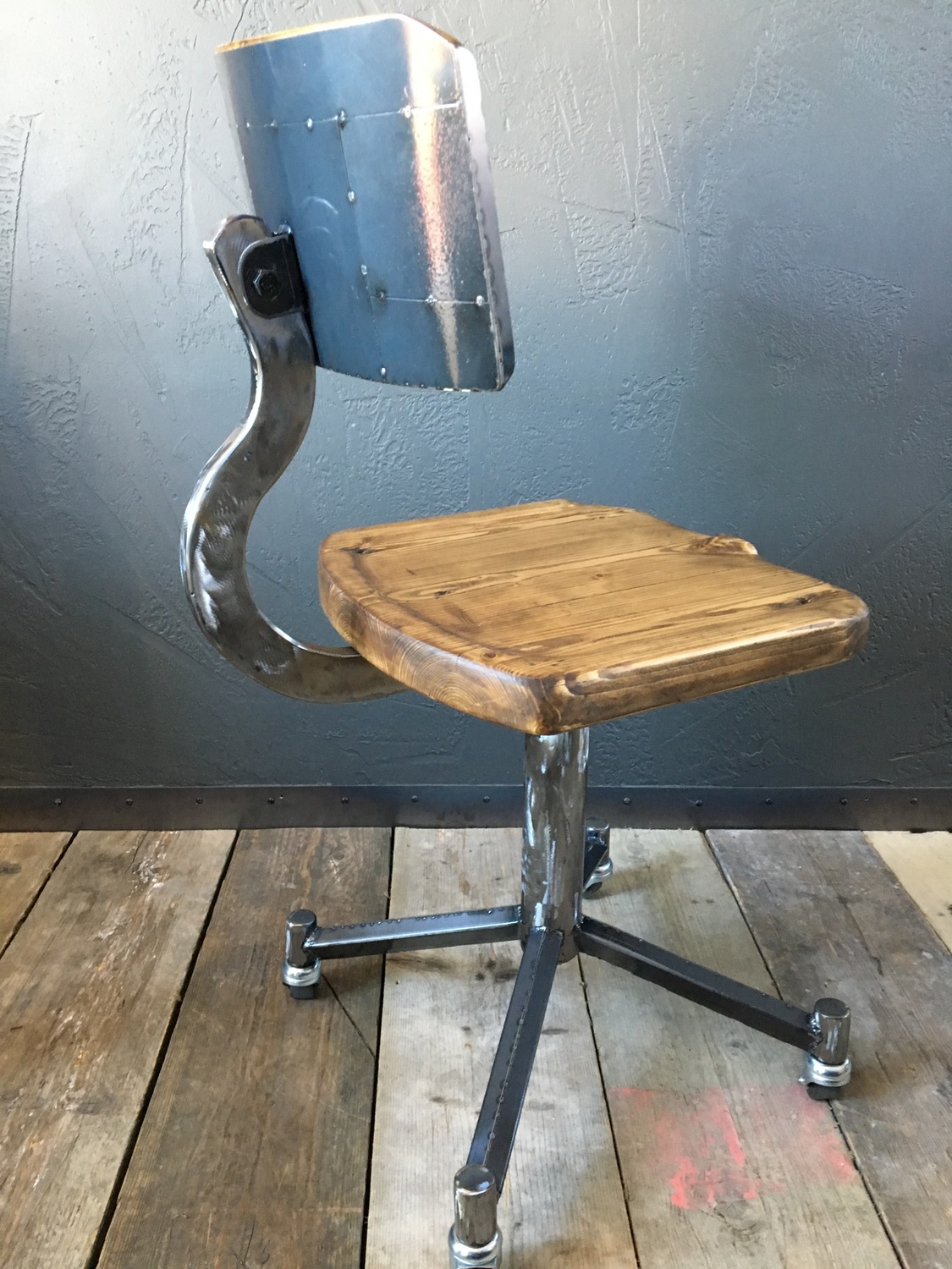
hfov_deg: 48.2
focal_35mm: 29
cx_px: 476
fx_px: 1063
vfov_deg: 61.7
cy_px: 634
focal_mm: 4.15
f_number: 2.2
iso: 200
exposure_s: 1/20
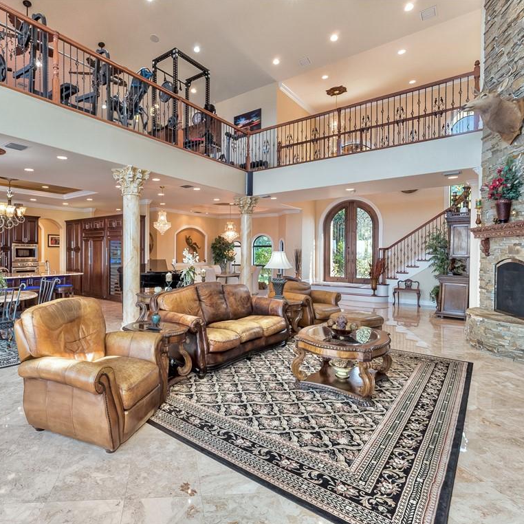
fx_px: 325
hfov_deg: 76.2
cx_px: 194
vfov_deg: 77.7
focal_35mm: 19
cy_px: 263
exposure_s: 1/40
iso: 200
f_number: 7.1
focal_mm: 8
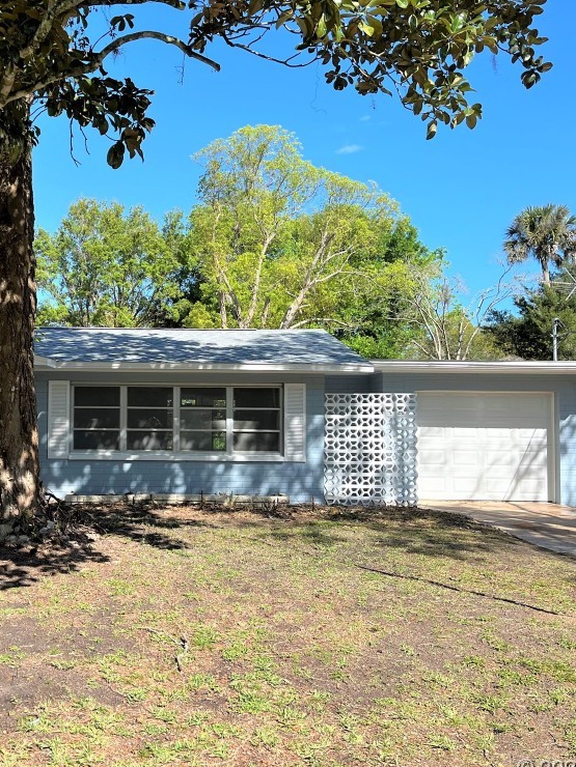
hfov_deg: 38.8
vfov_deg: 51.4
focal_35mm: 36
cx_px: 158
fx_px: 799
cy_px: 387
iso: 50
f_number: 1.6
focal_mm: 5.1
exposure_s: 1/1862
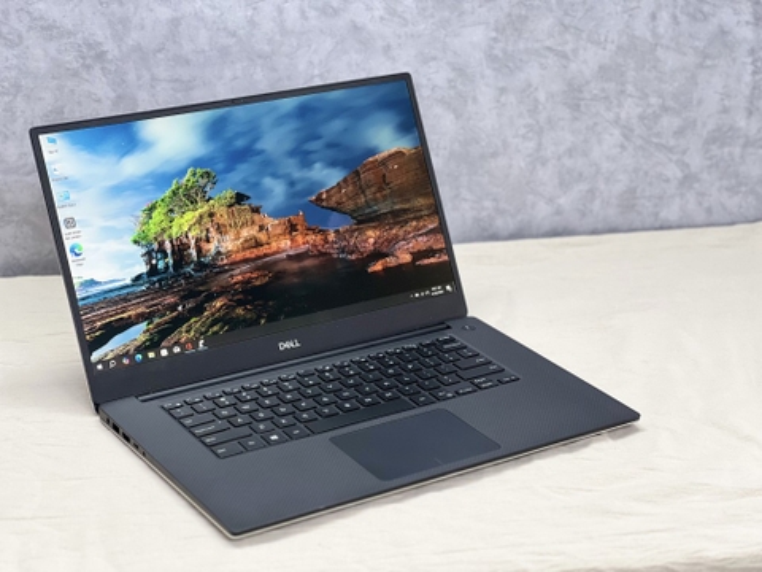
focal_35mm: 77
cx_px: 381
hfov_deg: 25.3
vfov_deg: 19.1
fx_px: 1695
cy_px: 286
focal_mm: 9
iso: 125
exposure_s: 1/33
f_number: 2.8
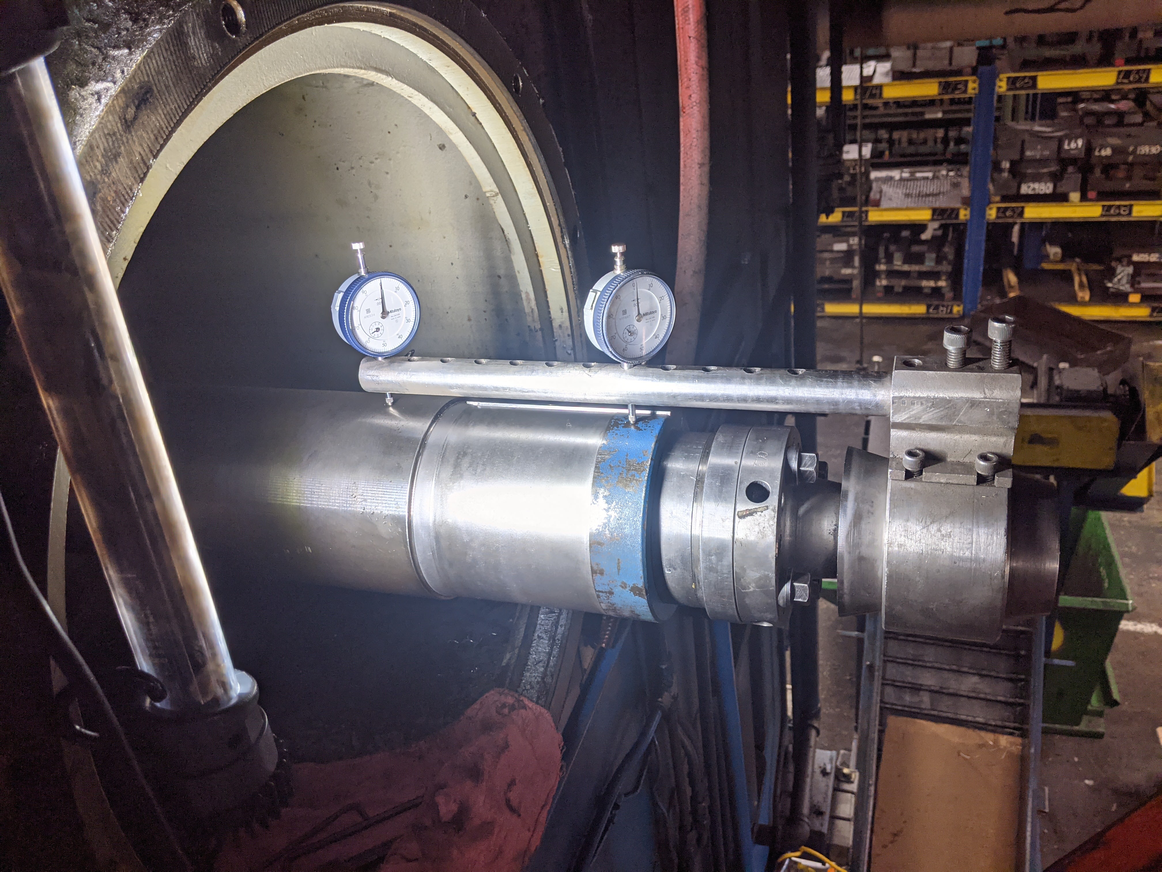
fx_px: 906
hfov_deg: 65.3
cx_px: 581
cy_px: 436
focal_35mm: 27
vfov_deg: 51.4
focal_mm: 4.44
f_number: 1.8
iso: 86
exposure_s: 1/120
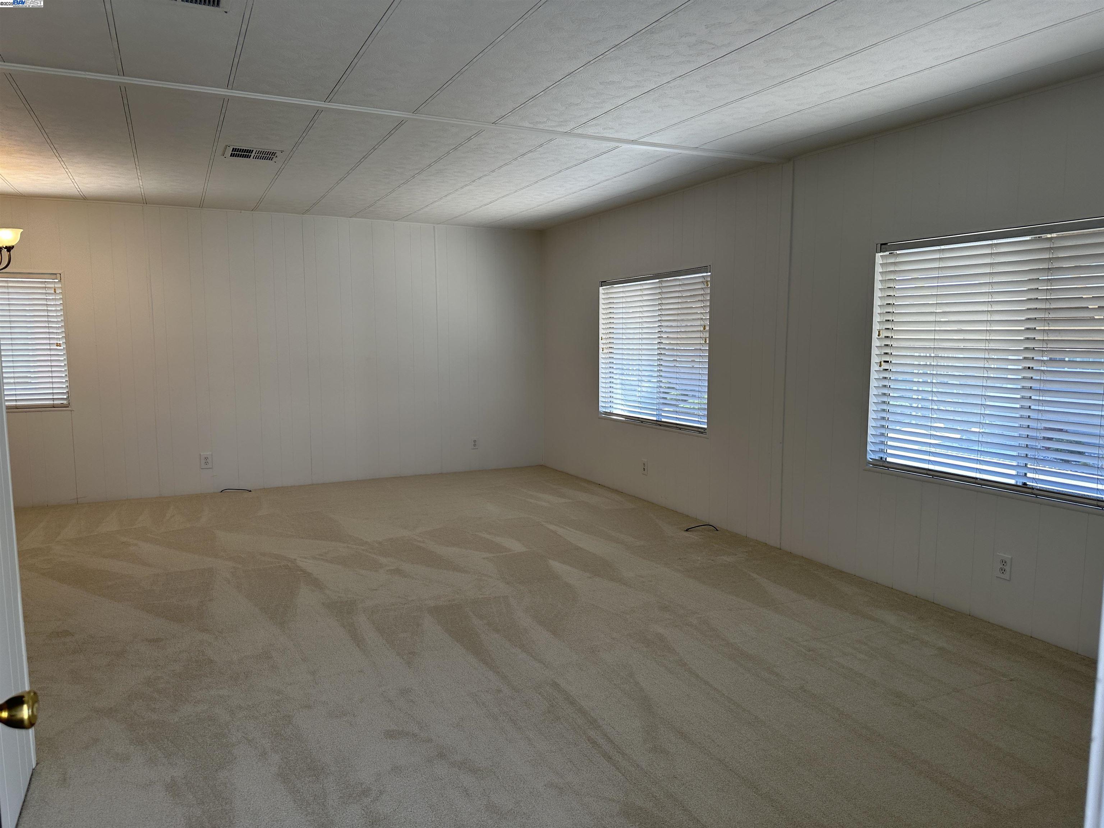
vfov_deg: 56.8
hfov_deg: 71.6
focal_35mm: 24
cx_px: 552
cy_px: 414
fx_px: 765
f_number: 1.78
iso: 80
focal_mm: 6.86
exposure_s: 1/162
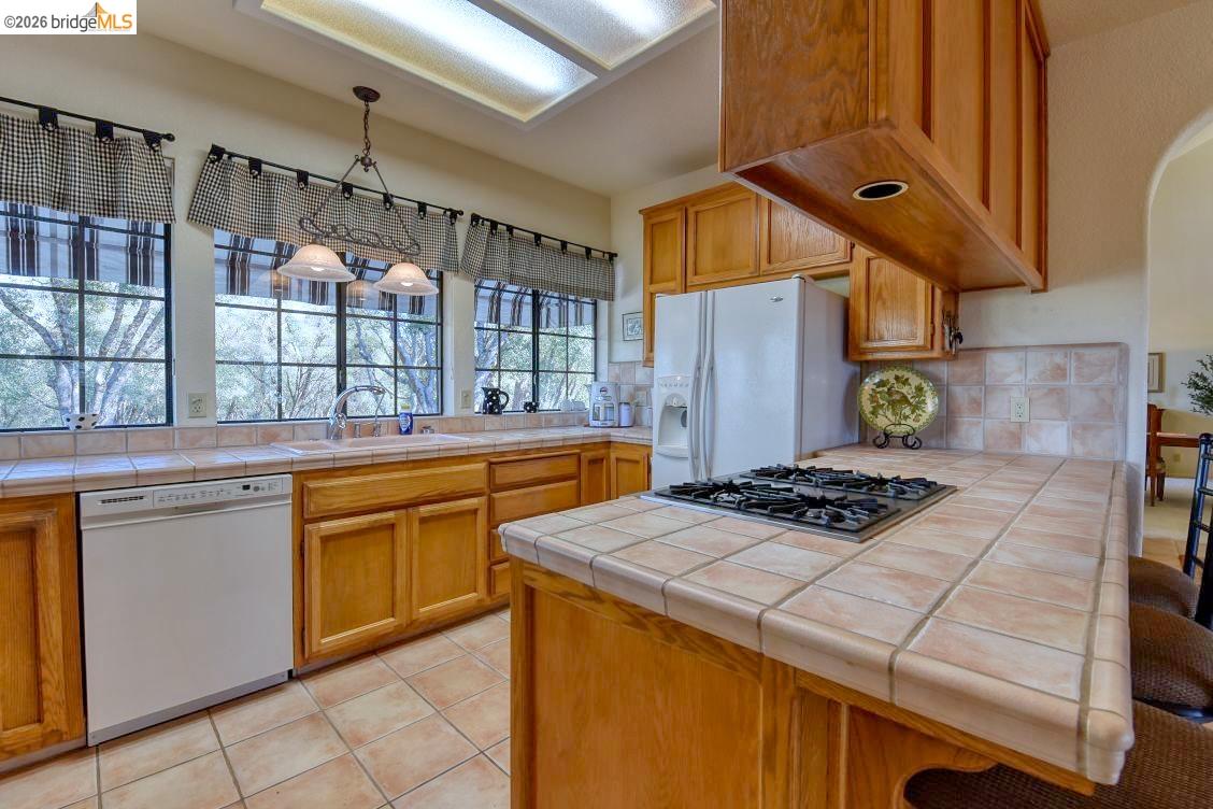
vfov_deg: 77.3
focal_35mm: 15
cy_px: 404
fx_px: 505
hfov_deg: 100.4
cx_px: 606
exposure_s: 1/80
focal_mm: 15
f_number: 11
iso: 400
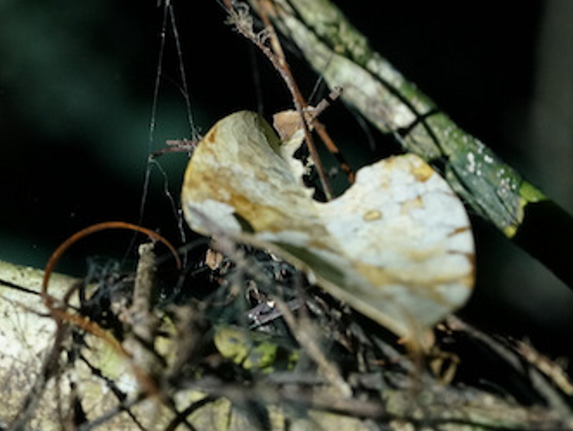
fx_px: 3463
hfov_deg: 9.3
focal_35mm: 209
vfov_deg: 7.1
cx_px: -100
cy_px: 83
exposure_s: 1/40
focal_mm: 90
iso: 2500
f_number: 5
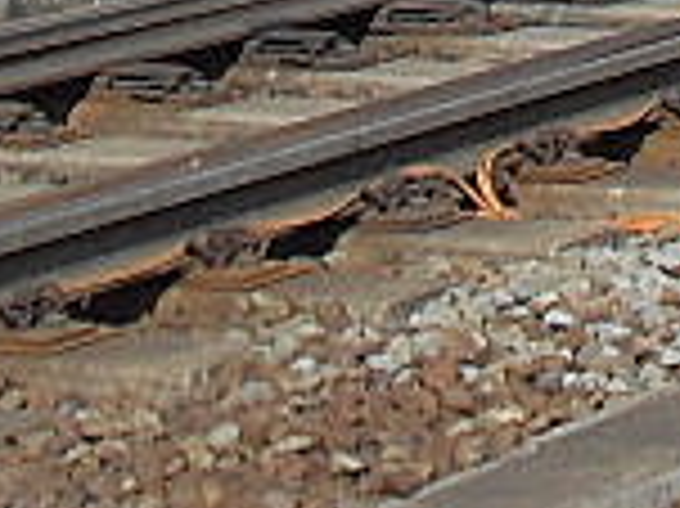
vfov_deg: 5.1
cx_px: 1684
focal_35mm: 272
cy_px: -1110
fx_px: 5339
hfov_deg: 6.9
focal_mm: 7.1
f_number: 7.7
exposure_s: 1/250
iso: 80
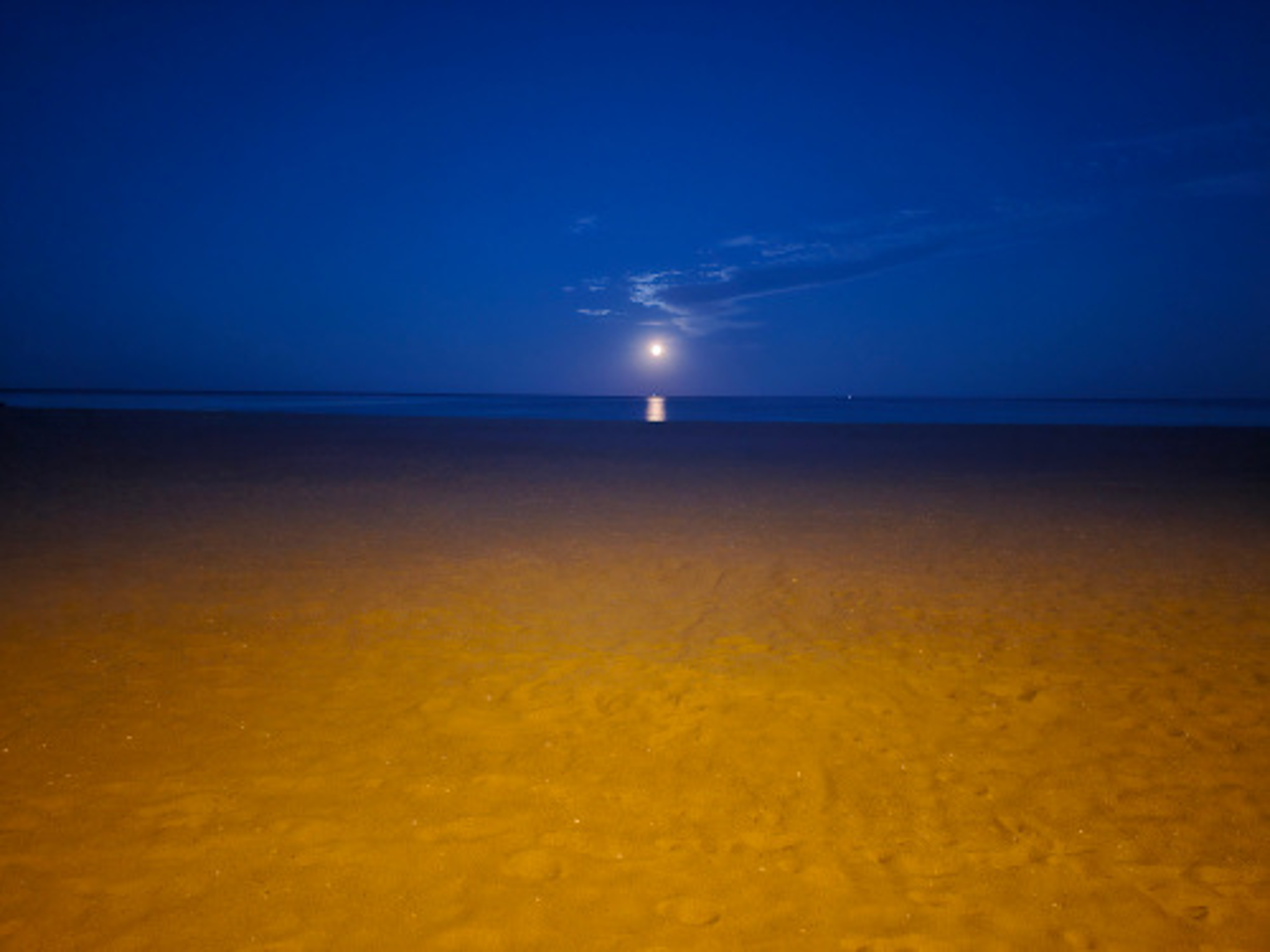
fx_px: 844
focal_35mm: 23
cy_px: 476
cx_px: 635
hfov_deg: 73.9
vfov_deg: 58.9
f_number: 1.7
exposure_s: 1/8
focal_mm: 6.3
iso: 1600
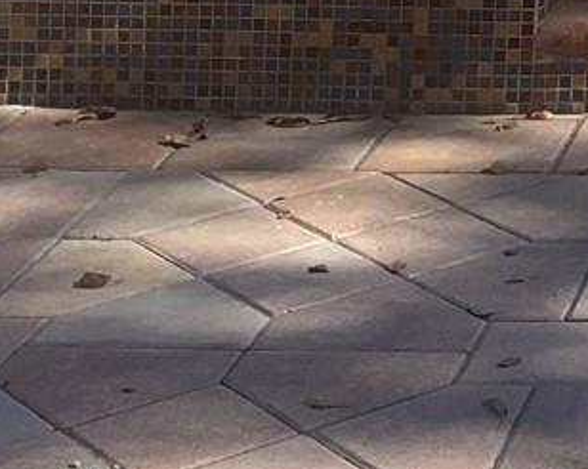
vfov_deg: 9.4
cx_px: 1155
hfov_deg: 11.8
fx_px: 2557
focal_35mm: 147
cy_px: -646
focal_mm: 3
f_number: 1.8
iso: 16
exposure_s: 1/898
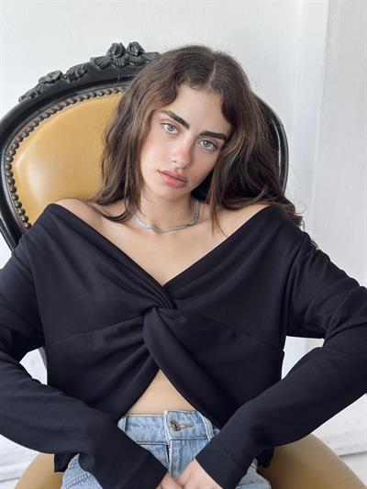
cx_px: 184
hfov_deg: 30.3
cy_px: 244
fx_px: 678
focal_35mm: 48
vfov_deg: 39.6
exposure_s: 1/142
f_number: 1.78
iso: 80
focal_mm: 6.86
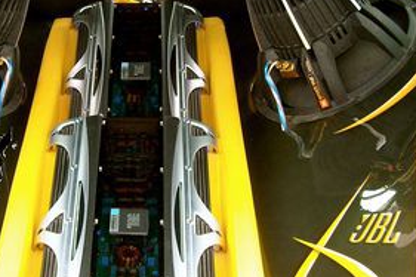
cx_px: 111
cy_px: 129
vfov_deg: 16.4
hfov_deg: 24.3
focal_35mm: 83
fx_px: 959
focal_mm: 5.7
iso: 64
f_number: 2.8
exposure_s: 1/45
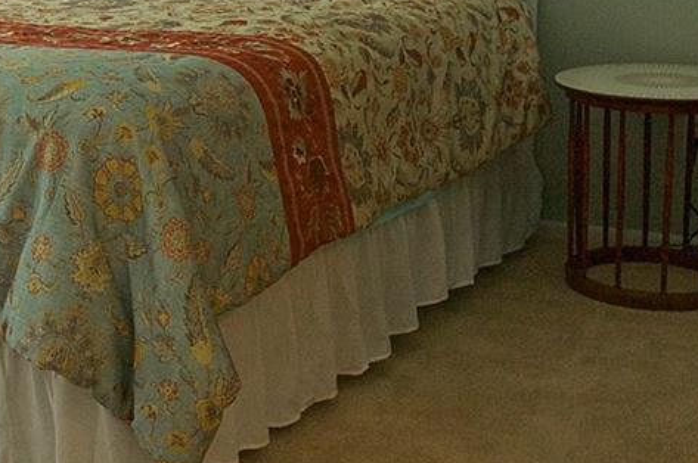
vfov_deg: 17.2
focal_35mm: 78
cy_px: 59
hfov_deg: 25.5
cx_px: 125
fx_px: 1510
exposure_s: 1/125
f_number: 5.6
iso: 640
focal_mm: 24
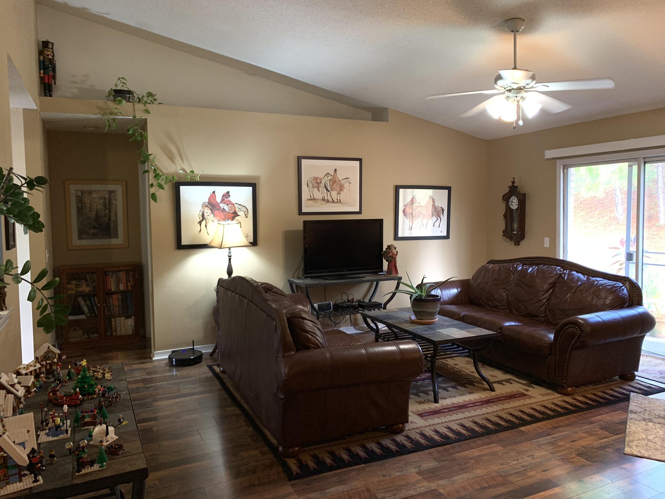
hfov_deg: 67.3
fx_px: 499
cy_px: 250
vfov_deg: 53.1
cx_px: 332
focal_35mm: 26
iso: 80
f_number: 1.8
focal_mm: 4.25
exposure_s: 1/60
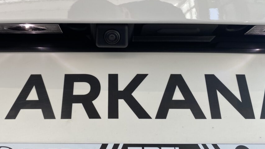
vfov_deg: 34.6
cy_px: 68
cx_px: 119
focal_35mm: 34
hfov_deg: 57.9
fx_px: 239
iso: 32
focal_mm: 4.25
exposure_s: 1/181
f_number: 1.8
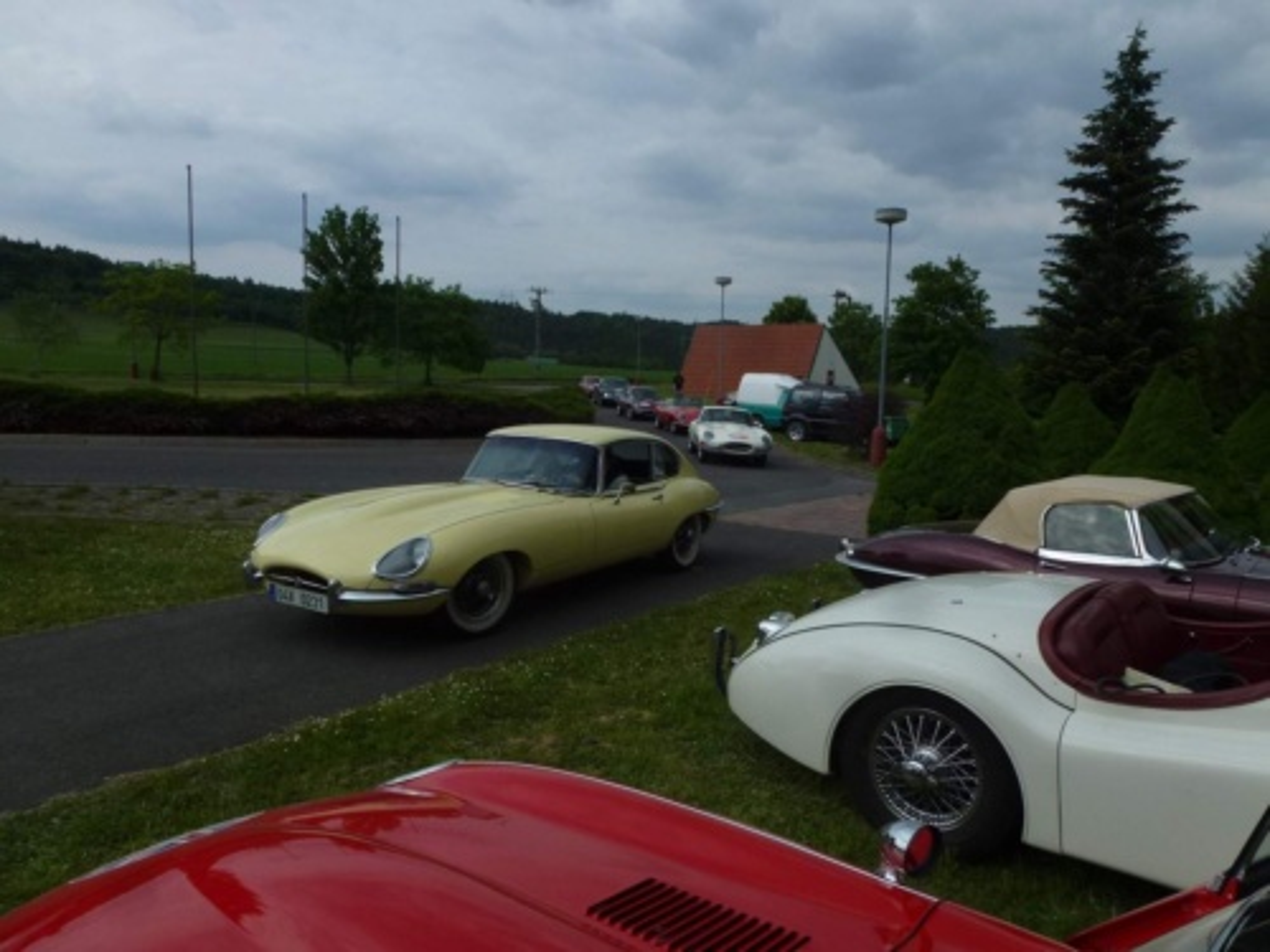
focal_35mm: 24
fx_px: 881
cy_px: 476
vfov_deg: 56.8
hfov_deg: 71.6
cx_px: 635
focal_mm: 4.3
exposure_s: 1/1300
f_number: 4
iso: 100
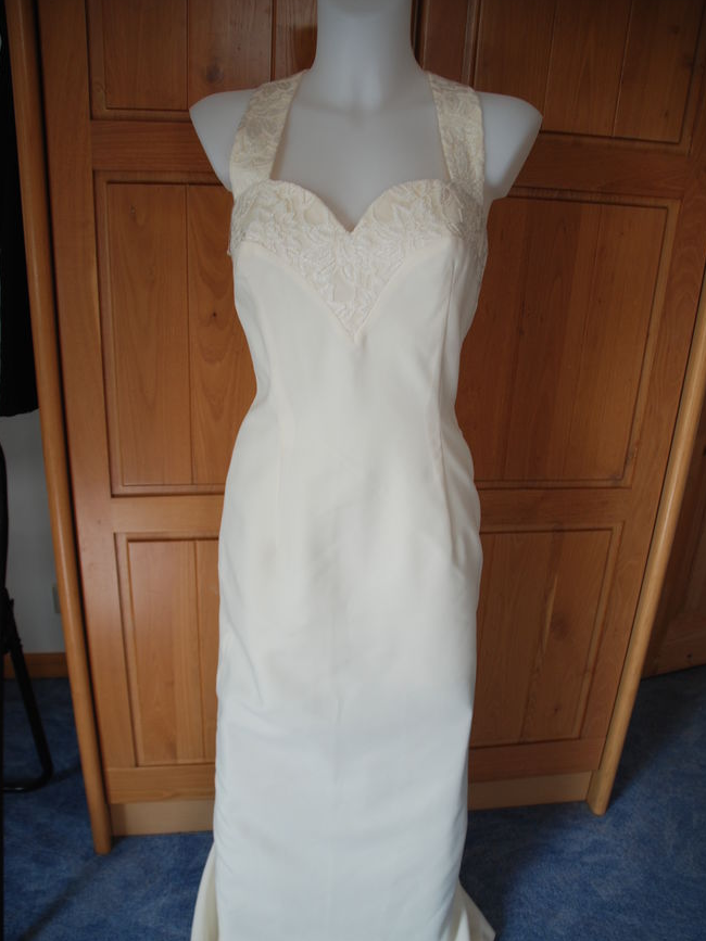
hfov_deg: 46.8
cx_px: 362
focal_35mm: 30
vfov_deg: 59.8
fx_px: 816
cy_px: 531
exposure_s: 1/125
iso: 200
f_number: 3.5
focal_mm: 18
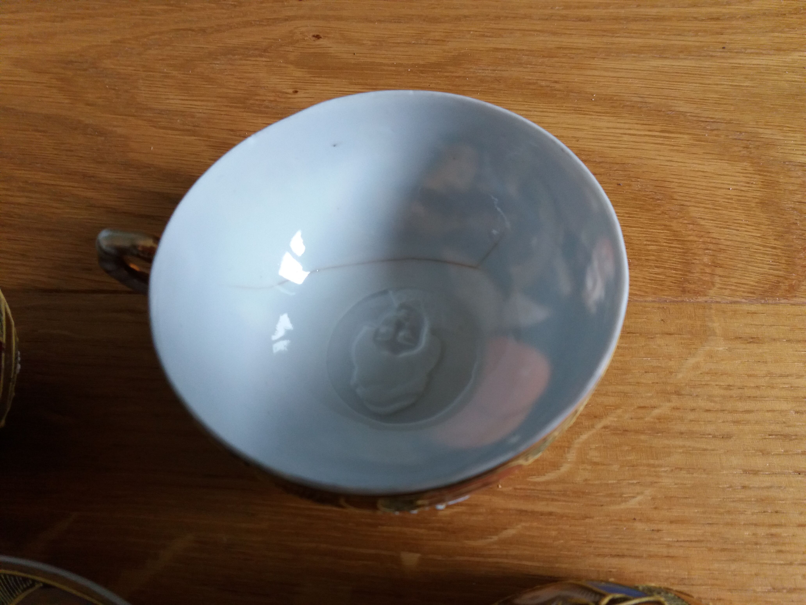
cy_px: 302
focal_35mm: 28
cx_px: 403
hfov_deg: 63.4
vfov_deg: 49.7
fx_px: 652
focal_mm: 3.7
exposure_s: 1/33
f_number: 1.9
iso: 125
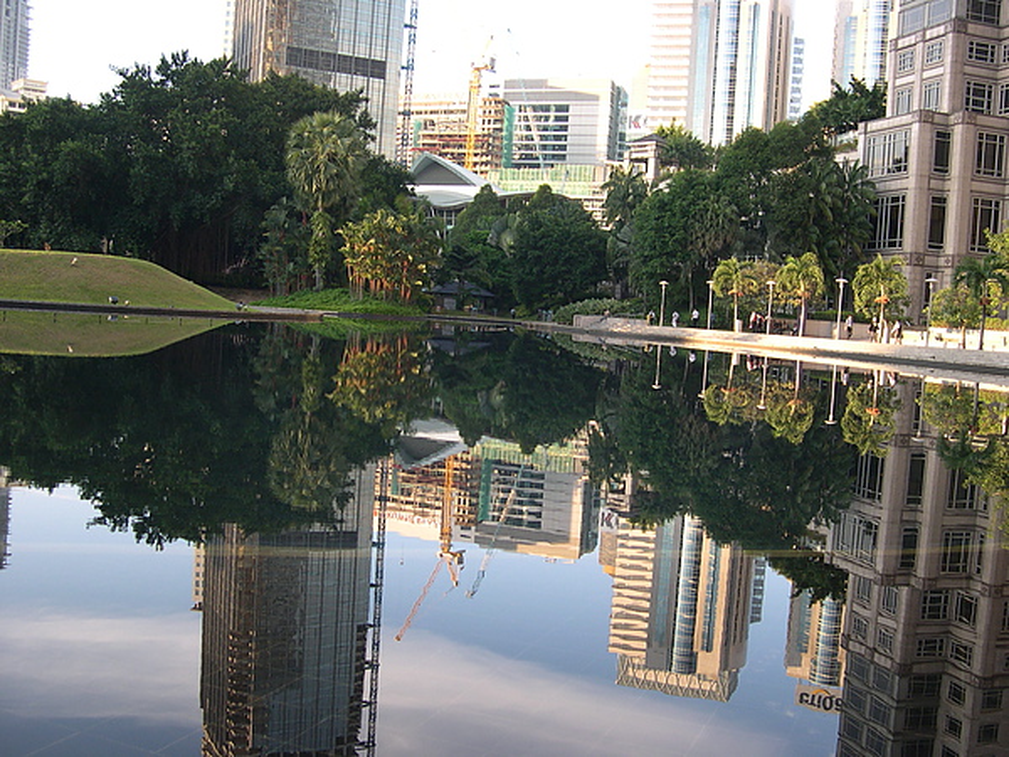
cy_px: 378
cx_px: 504
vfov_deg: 37.7
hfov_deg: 49.0
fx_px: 1108
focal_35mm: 38
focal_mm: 8
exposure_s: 1/128
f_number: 2.8
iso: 100
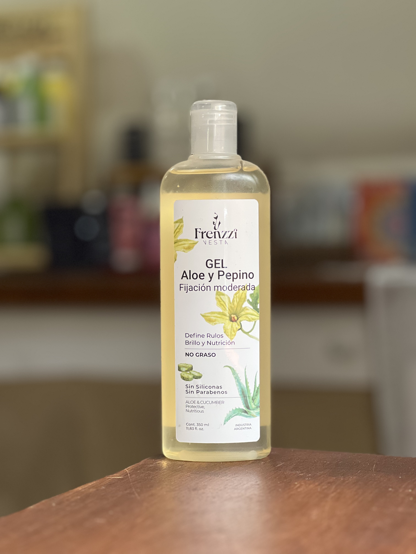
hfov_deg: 19.1
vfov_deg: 25.3
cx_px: 208
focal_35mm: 77
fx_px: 1234
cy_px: 277
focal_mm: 9
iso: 160
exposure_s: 1/121
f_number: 2.8
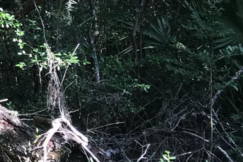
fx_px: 972
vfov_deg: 9.2
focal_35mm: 144
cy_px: -94
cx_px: -307
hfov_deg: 12.0
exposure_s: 1/120
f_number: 2.2
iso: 25
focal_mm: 4.15
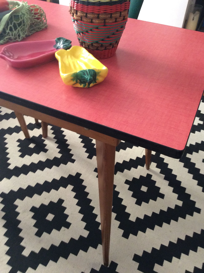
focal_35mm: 32
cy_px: 136
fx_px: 252
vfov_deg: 56.9
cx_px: 102
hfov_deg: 44.1
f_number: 2.4
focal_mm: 3.3
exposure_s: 1/25
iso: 200
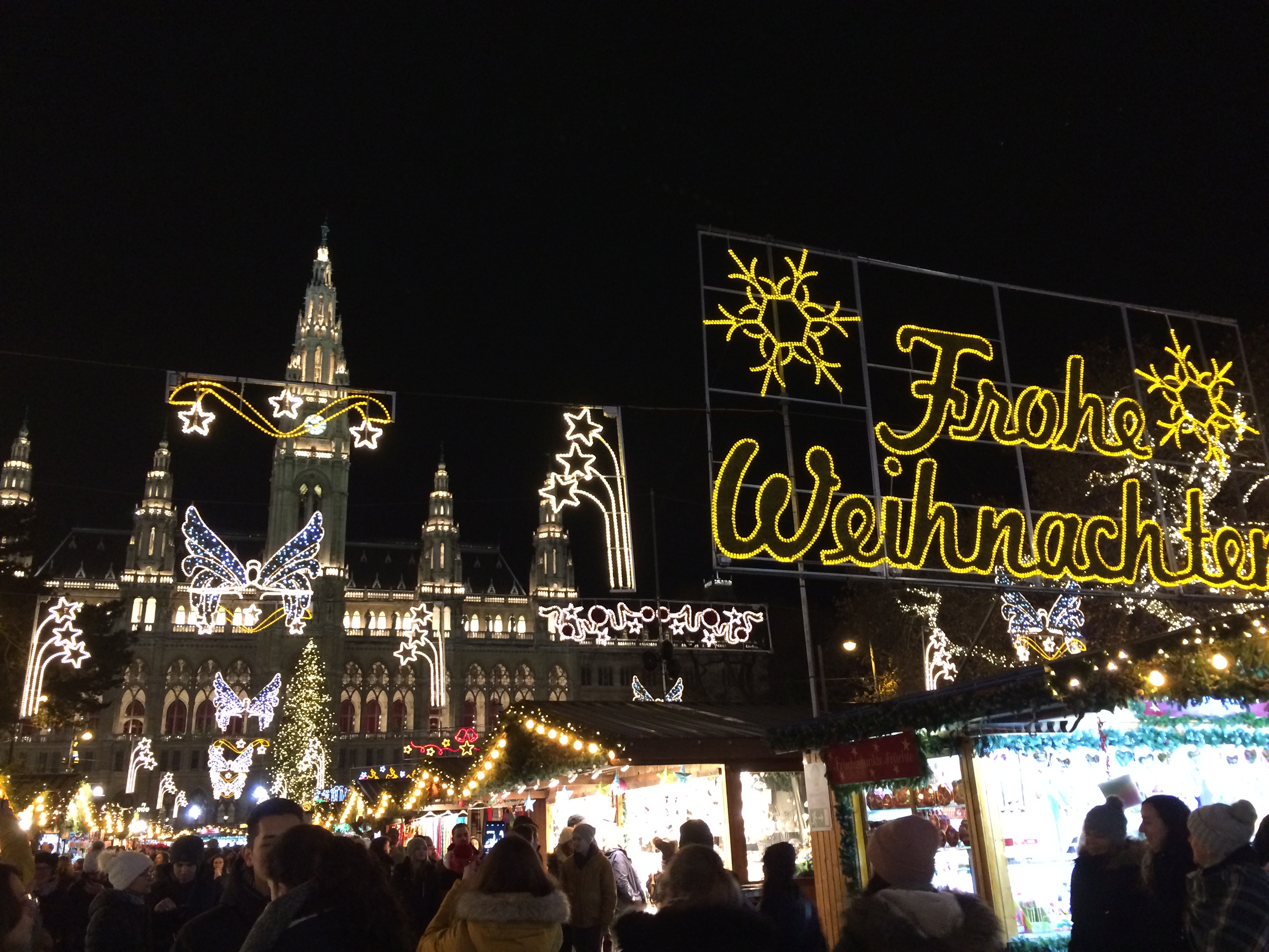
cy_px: 476
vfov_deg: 48.2
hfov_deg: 61.7
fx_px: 1063
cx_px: 634
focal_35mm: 29
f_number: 2.2
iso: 250
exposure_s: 1/20
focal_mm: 4.15
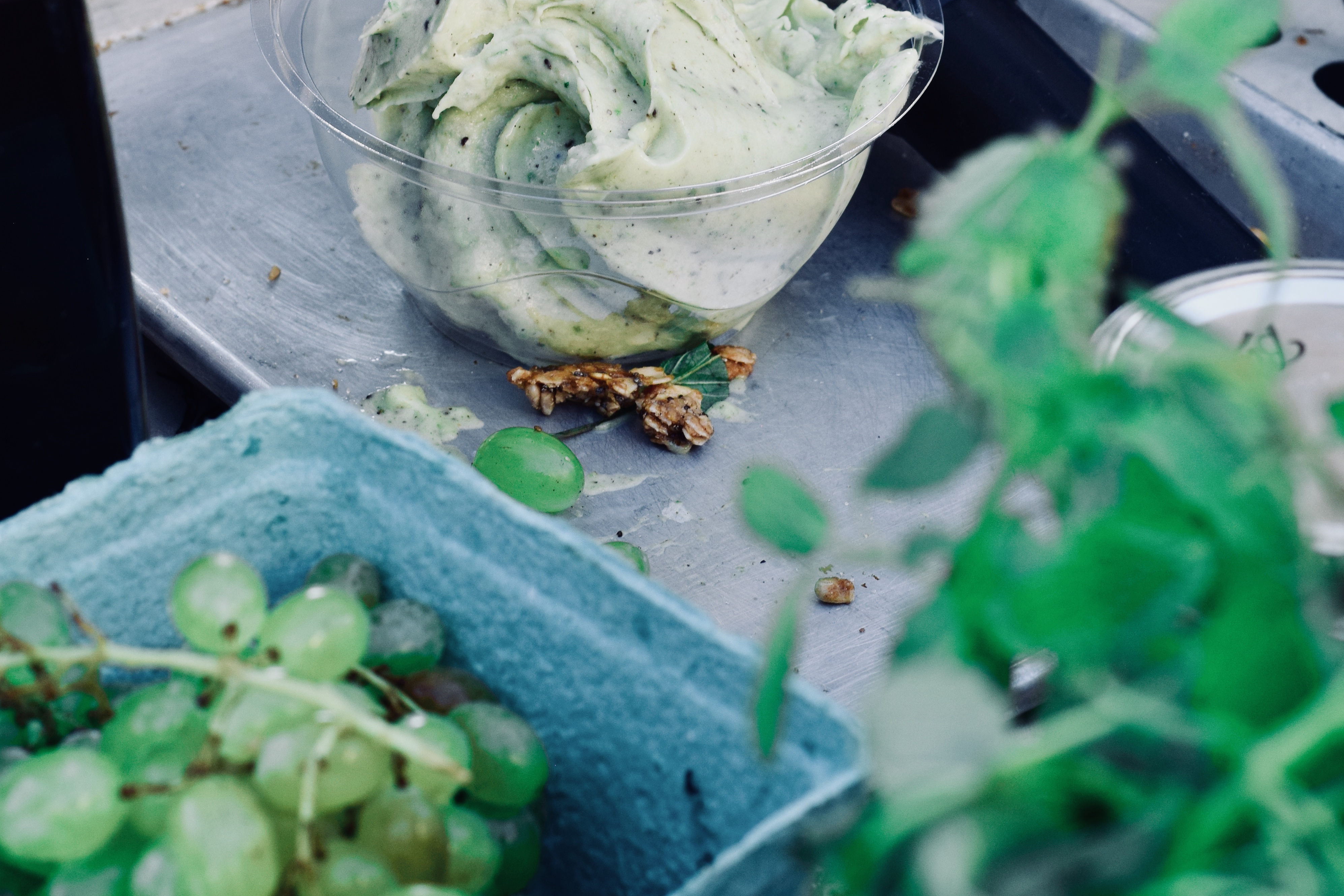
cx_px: 675
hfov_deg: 18.1
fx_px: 4218
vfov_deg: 12.1
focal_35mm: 113
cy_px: 133
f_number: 5.6
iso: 400
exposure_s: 1/200
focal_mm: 50
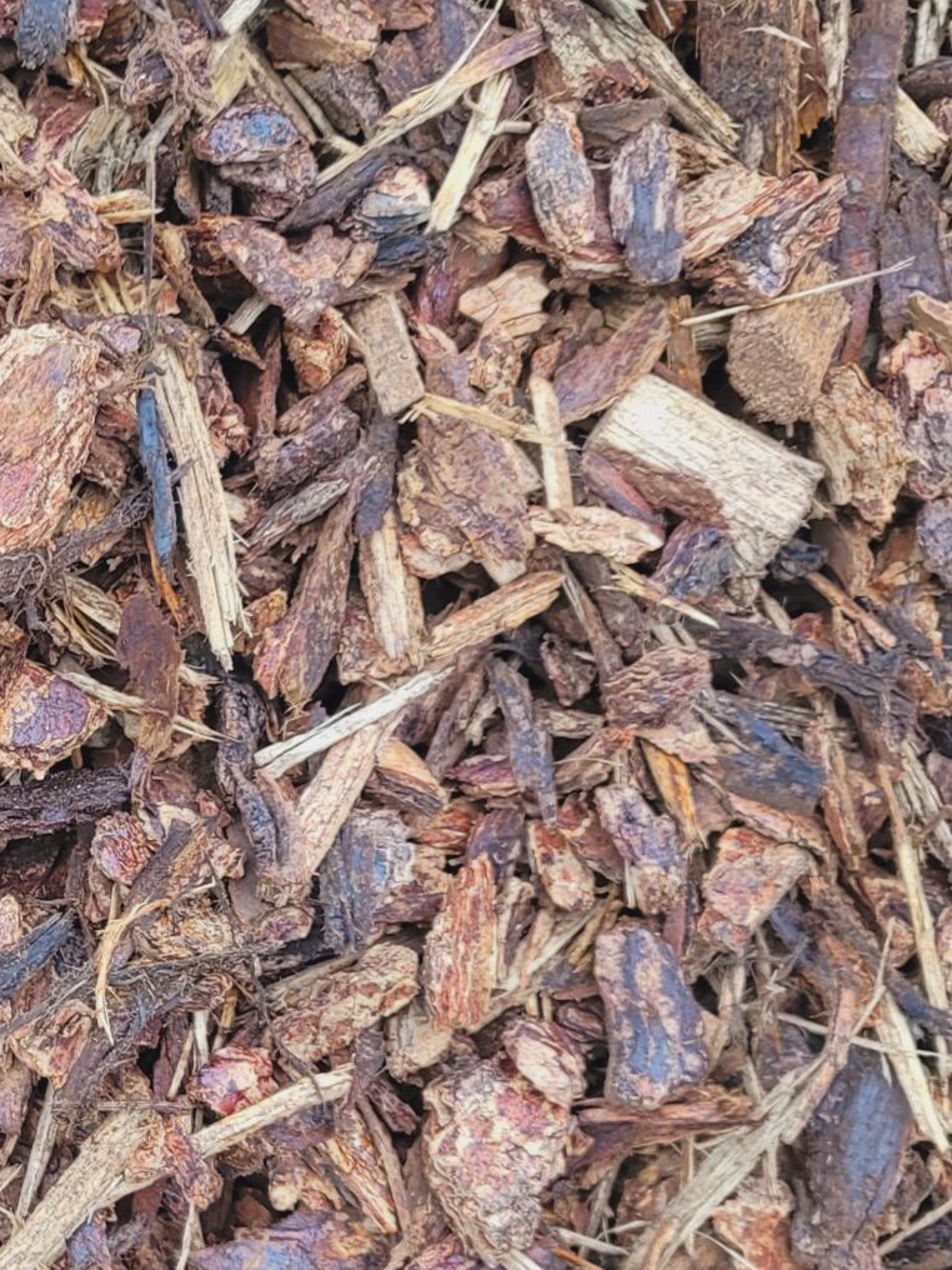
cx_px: -132
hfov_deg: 21.9
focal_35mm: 63
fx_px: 2310
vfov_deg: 30.5
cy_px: 840
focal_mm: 7
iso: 100
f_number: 1.8
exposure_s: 1/120
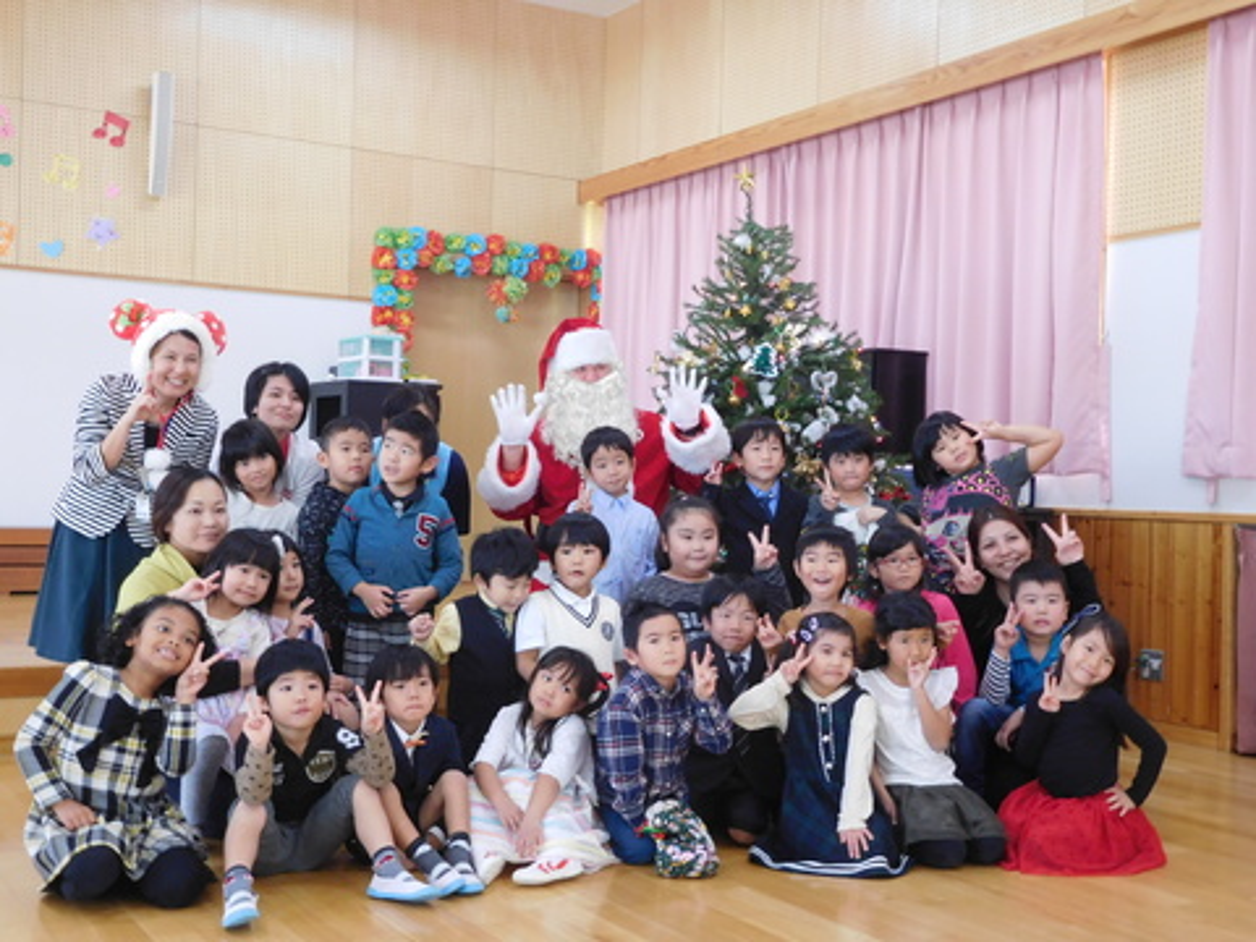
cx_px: 628
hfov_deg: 46.8
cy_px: 471
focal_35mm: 40
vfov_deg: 36.0
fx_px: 1451
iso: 280
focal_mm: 7.1
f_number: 3.9
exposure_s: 1/30
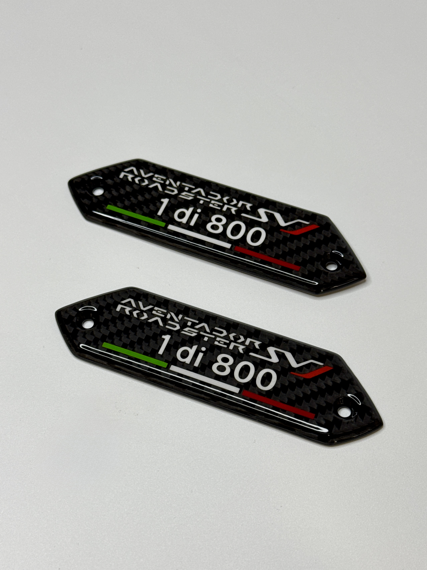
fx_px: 790
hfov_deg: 30.3
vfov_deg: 39.7
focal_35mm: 48
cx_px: 214
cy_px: 285
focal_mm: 6.76
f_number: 1.78
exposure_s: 1/100
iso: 64
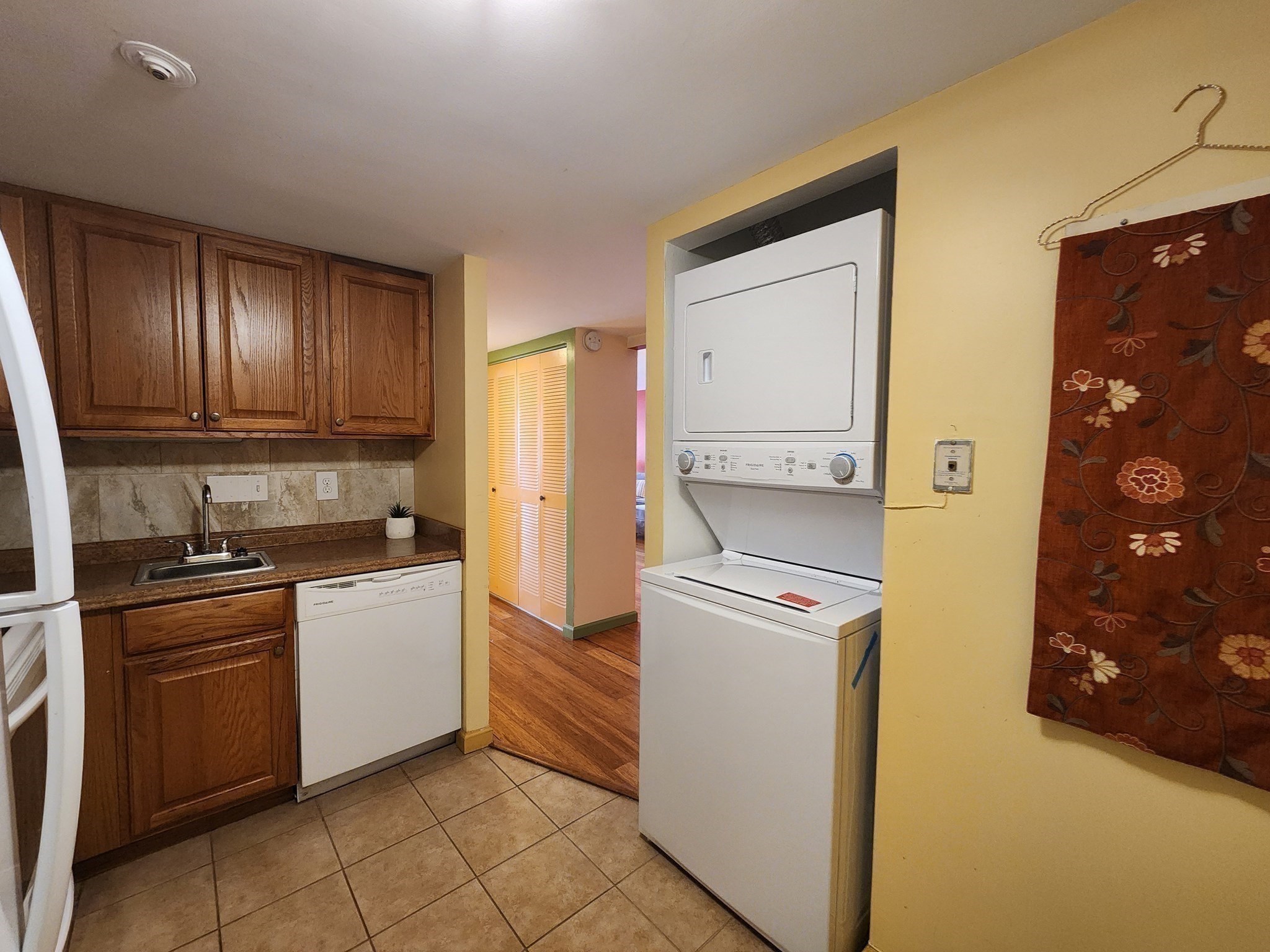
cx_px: 635
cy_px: 476
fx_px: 477
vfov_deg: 89.9
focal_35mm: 13
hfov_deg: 106.2
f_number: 2.2
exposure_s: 1/30
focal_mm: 2.2
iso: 500
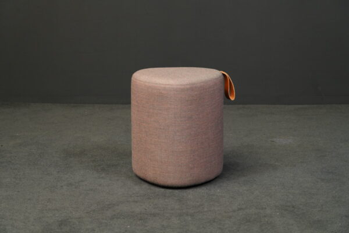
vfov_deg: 13.8
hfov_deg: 20.6
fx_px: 960
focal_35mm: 99
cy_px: 116
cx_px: 174
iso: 5000
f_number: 7.1
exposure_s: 1/200
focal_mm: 99
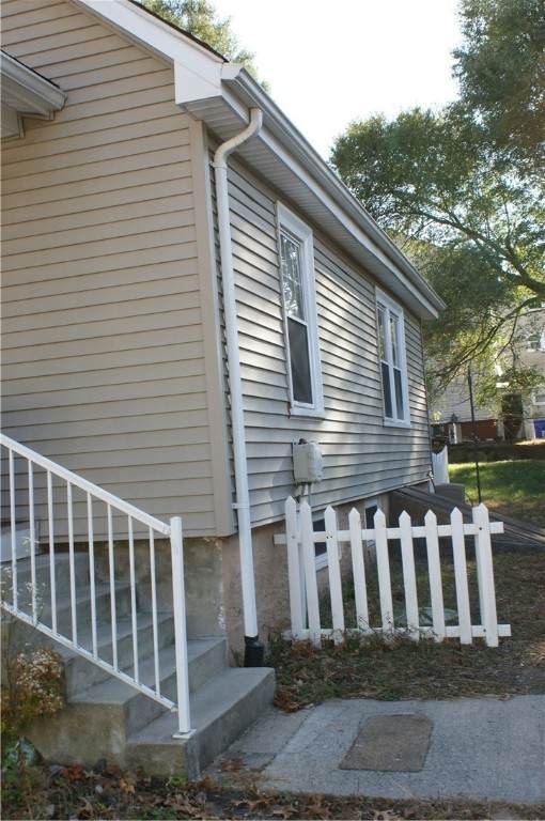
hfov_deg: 34.1
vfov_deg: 49.6
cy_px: 410
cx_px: 272
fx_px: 888
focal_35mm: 39
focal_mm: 26
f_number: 6.3
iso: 100
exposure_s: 1/60
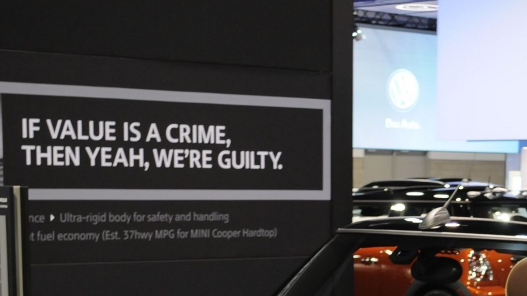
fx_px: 1635
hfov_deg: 18.0
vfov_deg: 10.0
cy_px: 442
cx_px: 469
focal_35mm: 117
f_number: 4.5
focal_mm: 28
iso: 800
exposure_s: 1/20
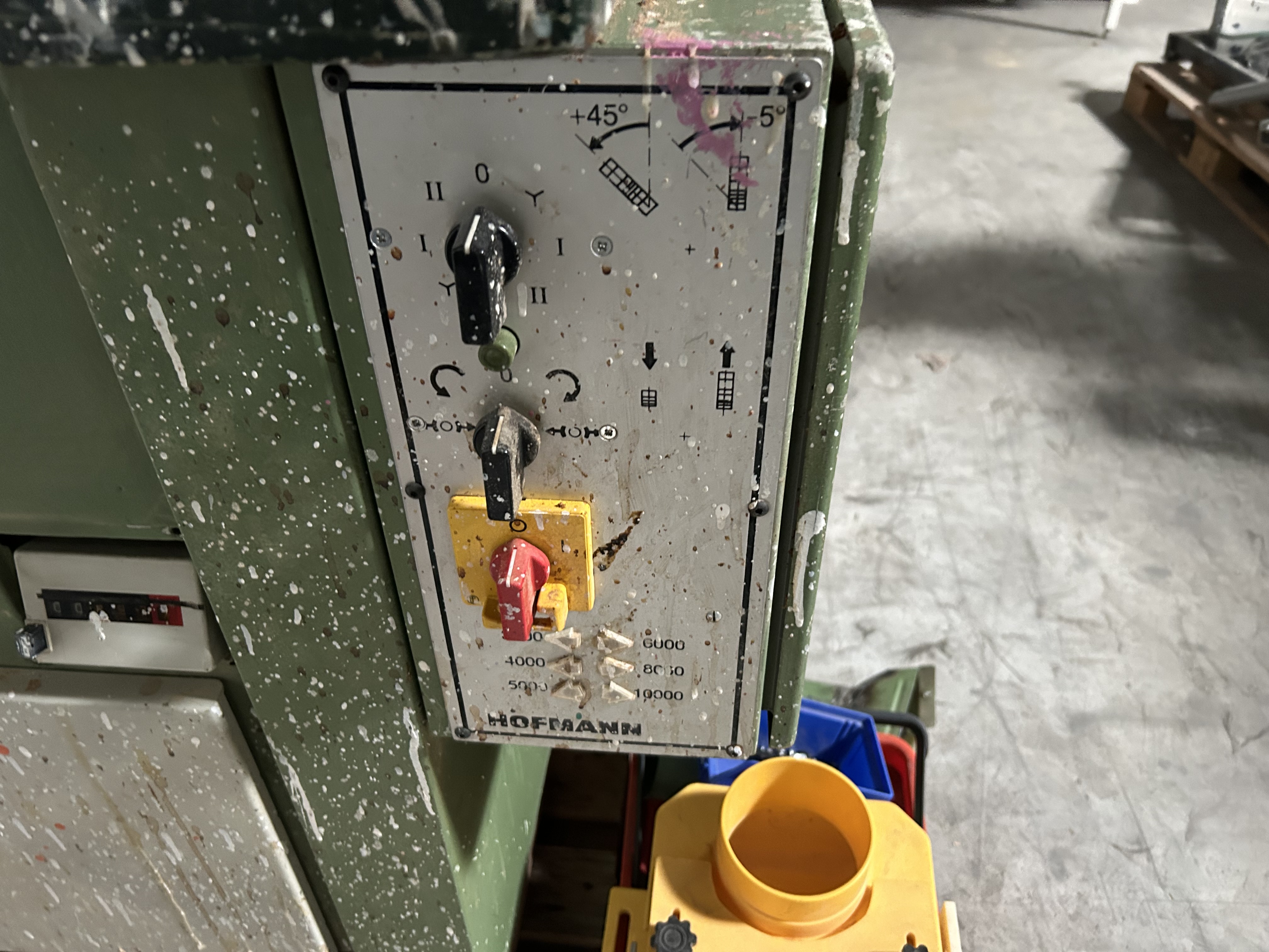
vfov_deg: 53.1
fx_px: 953
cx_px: 634
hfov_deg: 67.3
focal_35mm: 26
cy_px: 476
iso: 500
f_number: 1.5
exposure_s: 1/44
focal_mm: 5.7
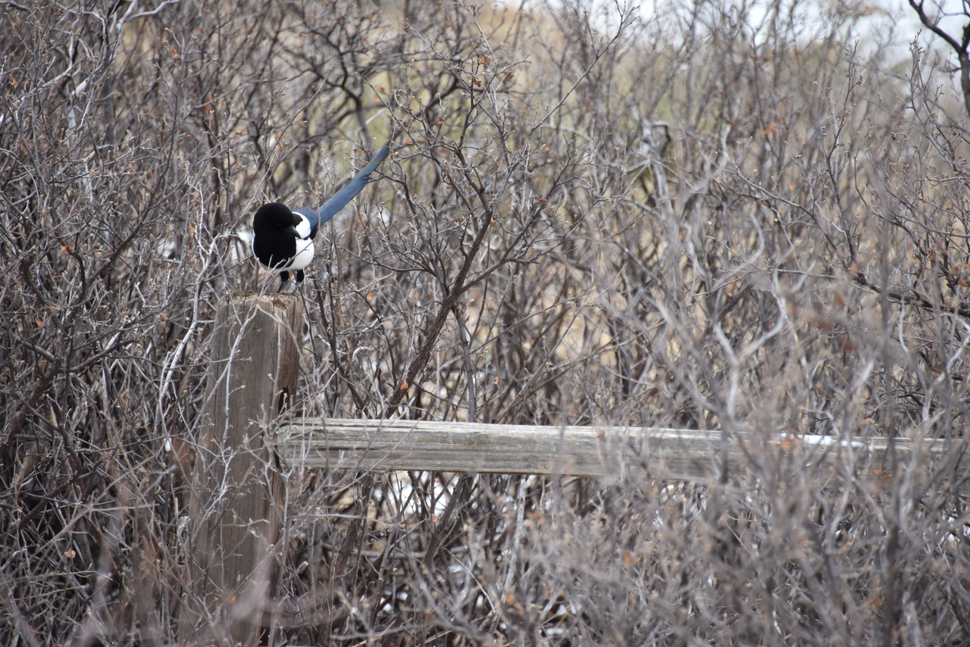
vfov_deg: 4.6
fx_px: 8085
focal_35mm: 300
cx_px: 485
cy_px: 324
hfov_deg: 6.9
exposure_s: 1/640
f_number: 5.6
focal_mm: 300
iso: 500
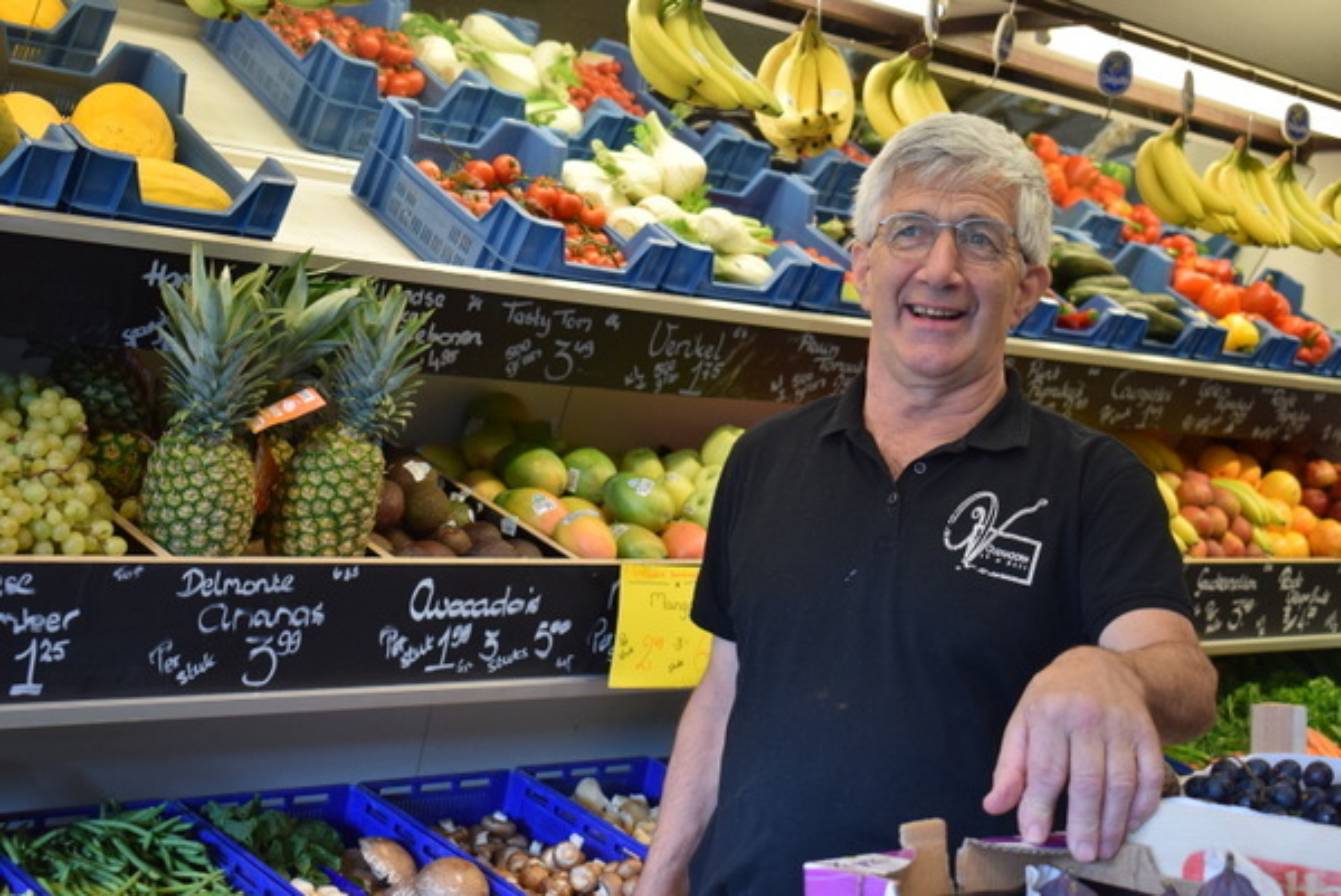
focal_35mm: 54
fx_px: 2013
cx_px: 670
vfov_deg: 25.1
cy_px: 448
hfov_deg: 36.8
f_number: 4.8
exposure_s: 1/60
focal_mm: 36
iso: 560
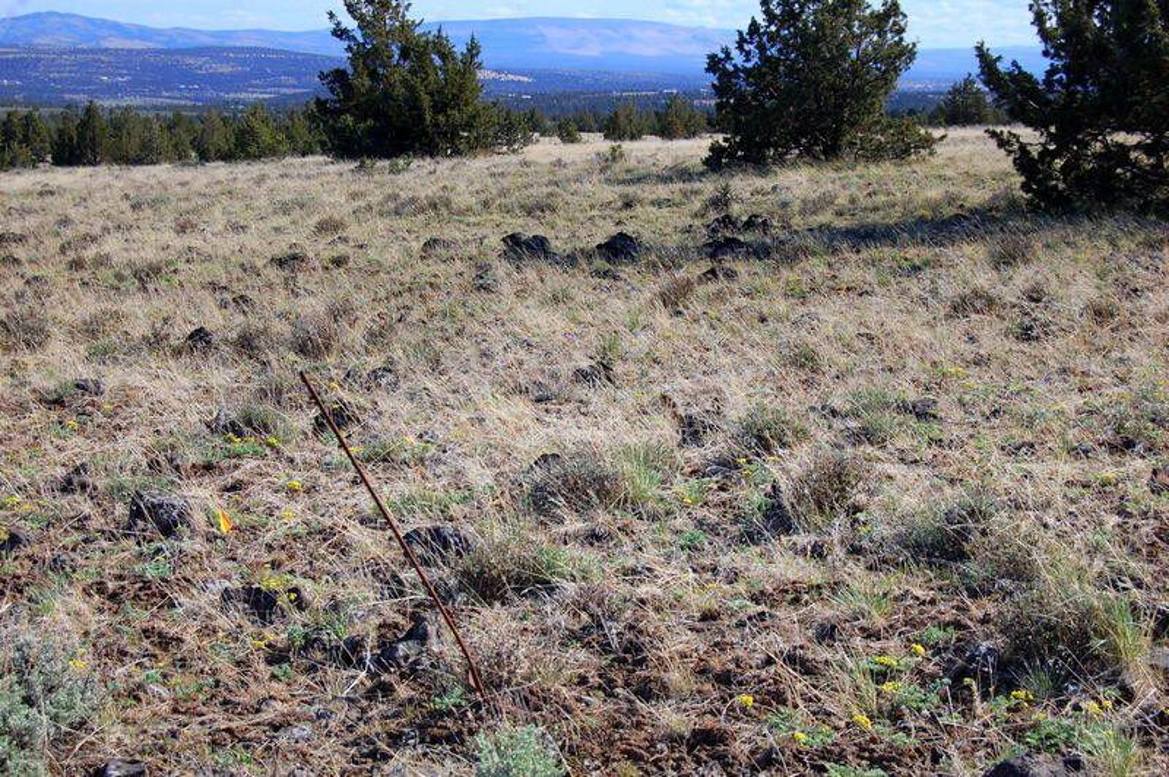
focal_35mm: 68
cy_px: 388
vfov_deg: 20.1
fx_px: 2190
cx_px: 584
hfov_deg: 29.9
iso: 200
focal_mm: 45
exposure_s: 1/320
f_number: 9
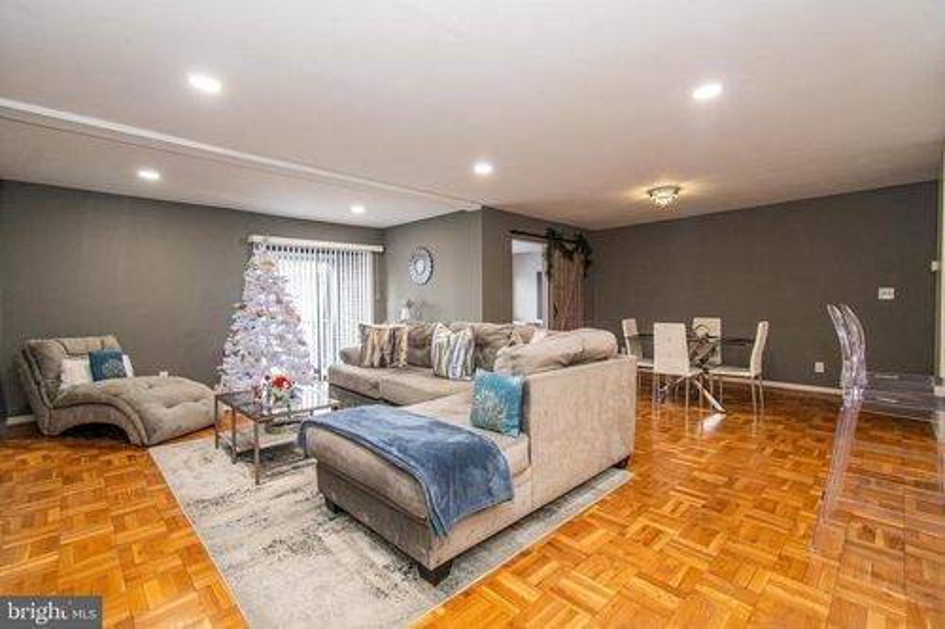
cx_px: 472
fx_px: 394
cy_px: 314
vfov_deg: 77.3
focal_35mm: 15
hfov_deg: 100.4
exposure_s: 1/40
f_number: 5.6
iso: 500
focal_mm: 10
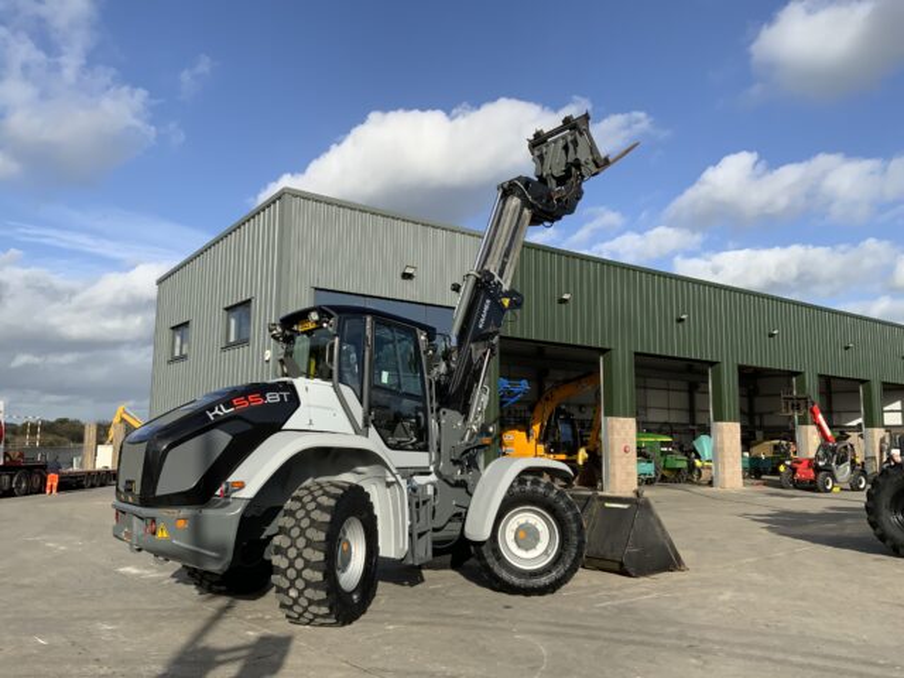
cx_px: 452
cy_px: 339
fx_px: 757
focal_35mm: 29
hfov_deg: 61.7
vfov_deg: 48.2
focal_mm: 3
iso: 16
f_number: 1.8
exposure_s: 1/1912
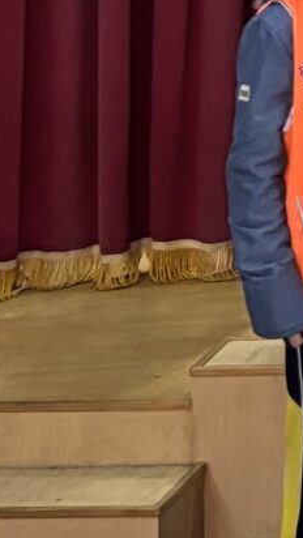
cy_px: -337
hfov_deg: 5.3
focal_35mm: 176
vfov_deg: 11.6
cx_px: 1541
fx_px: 2512
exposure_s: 1/60
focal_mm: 5.96
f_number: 1.6
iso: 250
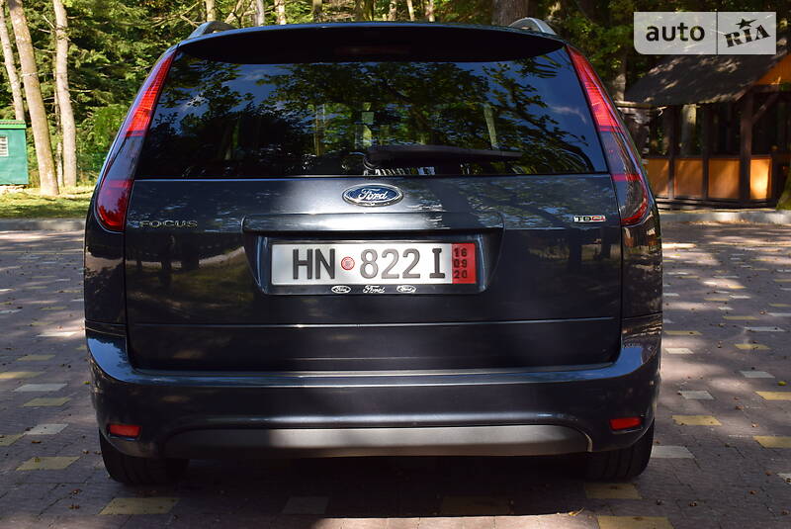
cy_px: 264
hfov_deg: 41.1
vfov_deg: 28.1
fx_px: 1056
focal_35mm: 48
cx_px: 396
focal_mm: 32
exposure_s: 1/200
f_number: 10
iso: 400
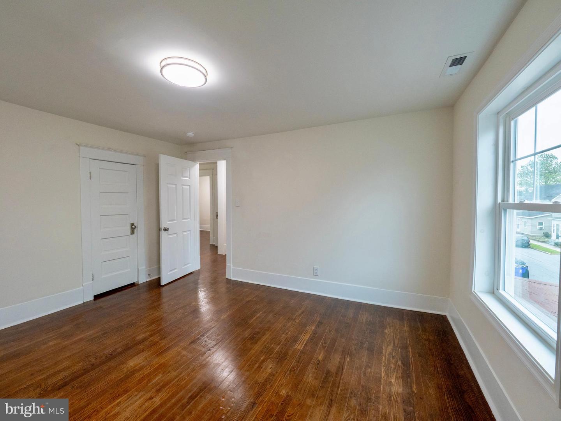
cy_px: 210
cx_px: 280
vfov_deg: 85.7
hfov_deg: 102.0
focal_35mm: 14
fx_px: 227
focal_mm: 7
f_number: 5
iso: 400
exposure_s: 1/40
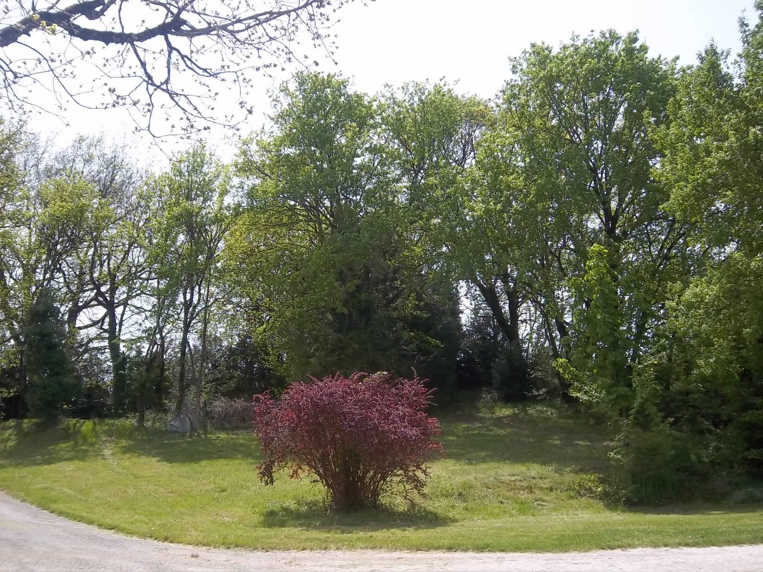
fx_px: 1036
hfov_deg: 40.4
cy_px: 286
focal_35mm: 47
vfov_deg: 30.9
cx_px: 382
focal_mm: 8.3
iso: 64
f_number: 4.58
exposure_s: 1/320
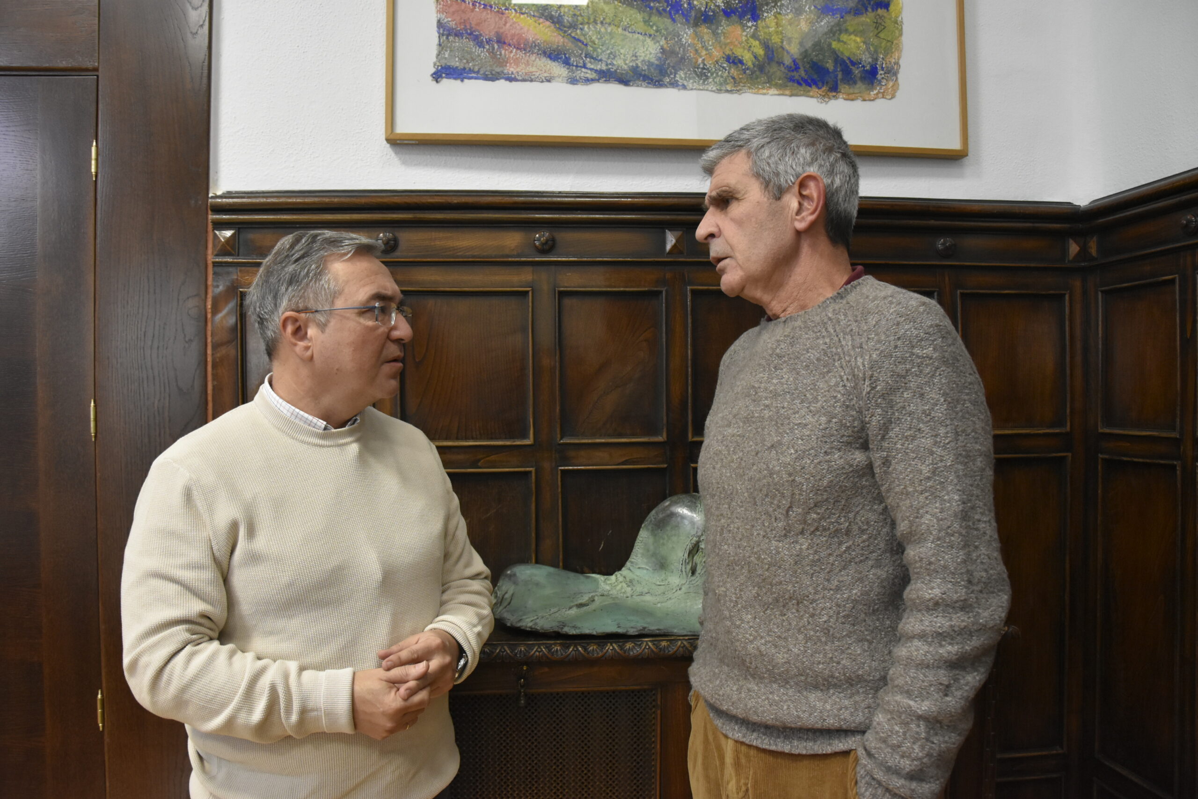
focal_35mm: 27
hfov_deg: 67.4
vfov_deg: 48.0
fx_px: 899
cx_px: 599
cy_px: 400
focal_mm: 18
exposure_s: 1/60
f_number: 4
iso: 2200
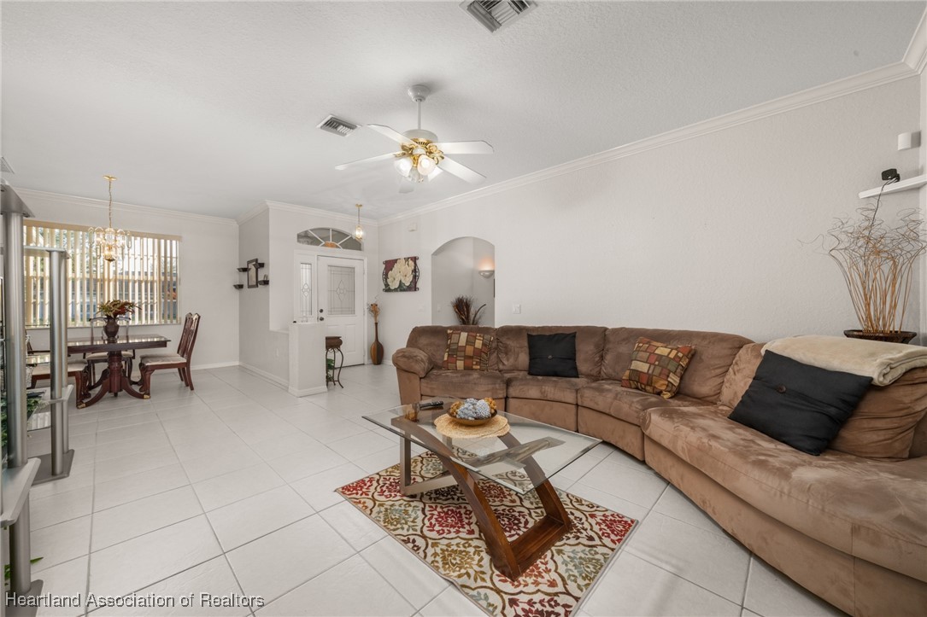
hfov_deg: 108.3
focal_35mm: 13
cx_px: 464
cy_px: 308
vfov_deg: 85.4
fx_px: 335
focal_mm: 13
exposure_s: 1/3
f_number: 11
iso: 400
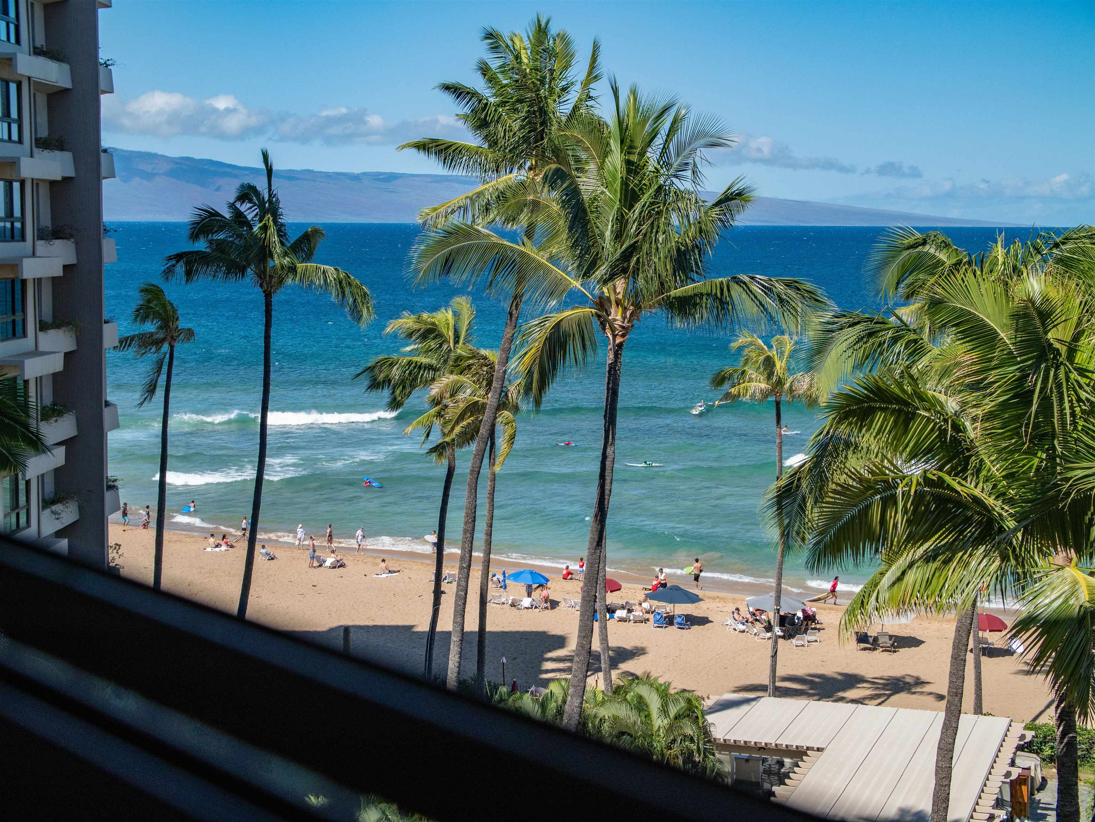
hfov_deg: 30.3
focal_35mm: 64
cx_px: 548
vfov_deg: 22.9
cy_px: 411
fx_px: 2025
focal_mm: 32
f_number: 5.6
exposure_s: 1/1000
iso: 400
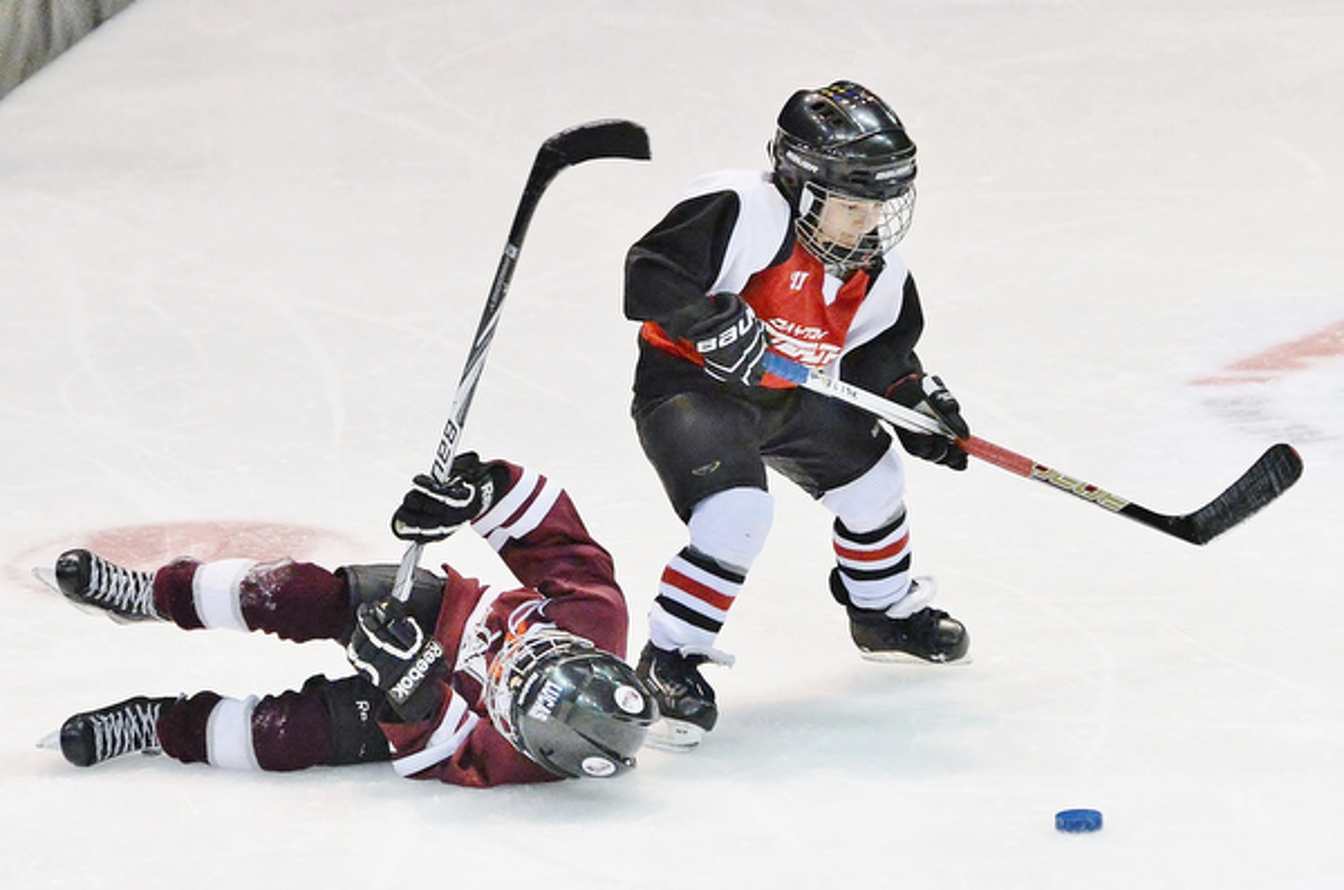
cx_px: 672
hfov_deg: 7.4
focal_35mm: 280
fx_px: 10428
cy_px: 445
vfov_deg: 4.9
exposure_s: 1/1600
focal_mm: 280
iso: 8000
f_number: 4
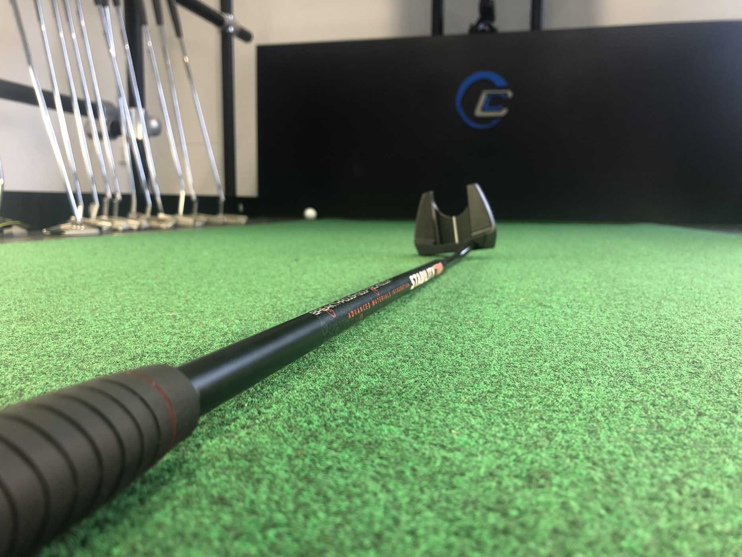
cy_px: 278
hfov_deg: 63.4
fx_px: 600
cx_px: 371
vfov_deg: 49.7
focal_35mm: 28
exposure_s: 1/50
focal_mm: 3.99
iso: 25
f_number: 1.8
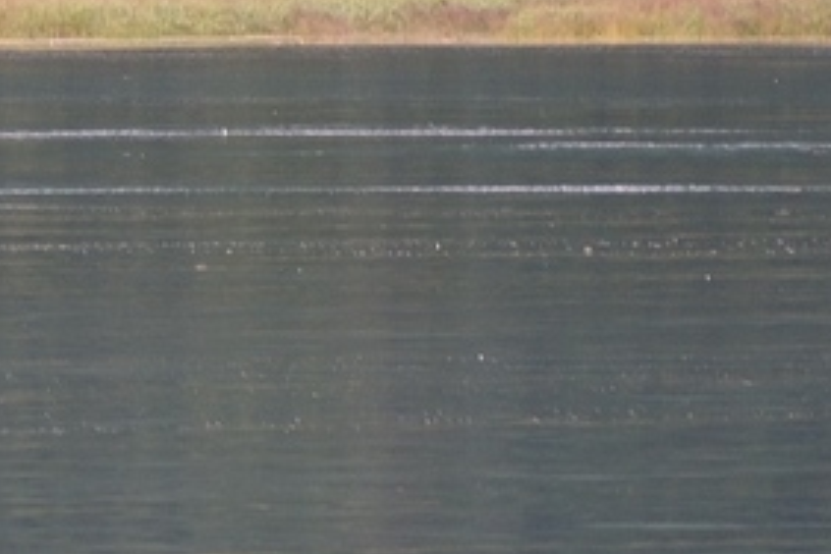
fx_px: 31414
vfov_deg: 1.0
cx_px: -501
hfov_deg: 1.5
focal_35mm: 1361
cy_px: 153
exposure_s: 1/640
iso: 720
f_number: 5.6
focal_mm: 300
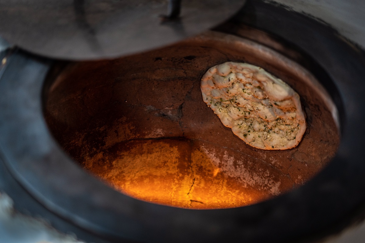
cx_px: 182
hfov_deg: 39.6
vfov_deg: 27.0
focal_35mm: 50
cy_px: 122
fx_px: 507
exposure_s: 1/160
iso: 1000
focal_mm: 50
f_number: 1.8
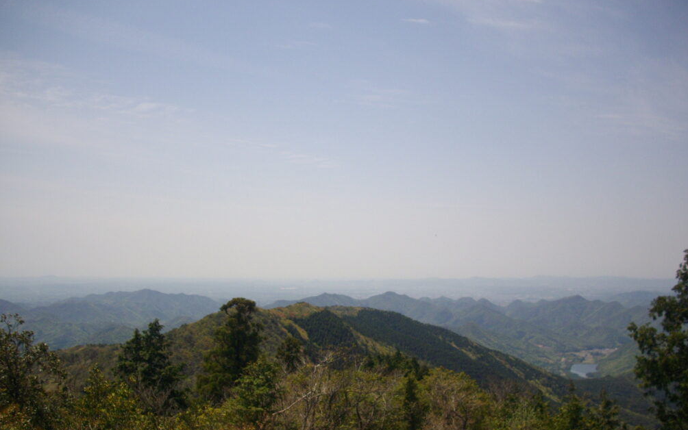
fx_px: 750
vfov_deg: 31.9
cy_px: 258
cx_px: 339
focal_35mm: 40
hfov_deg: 49.3
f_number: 5.6
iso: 100
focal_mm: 6.2
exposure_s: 1/640
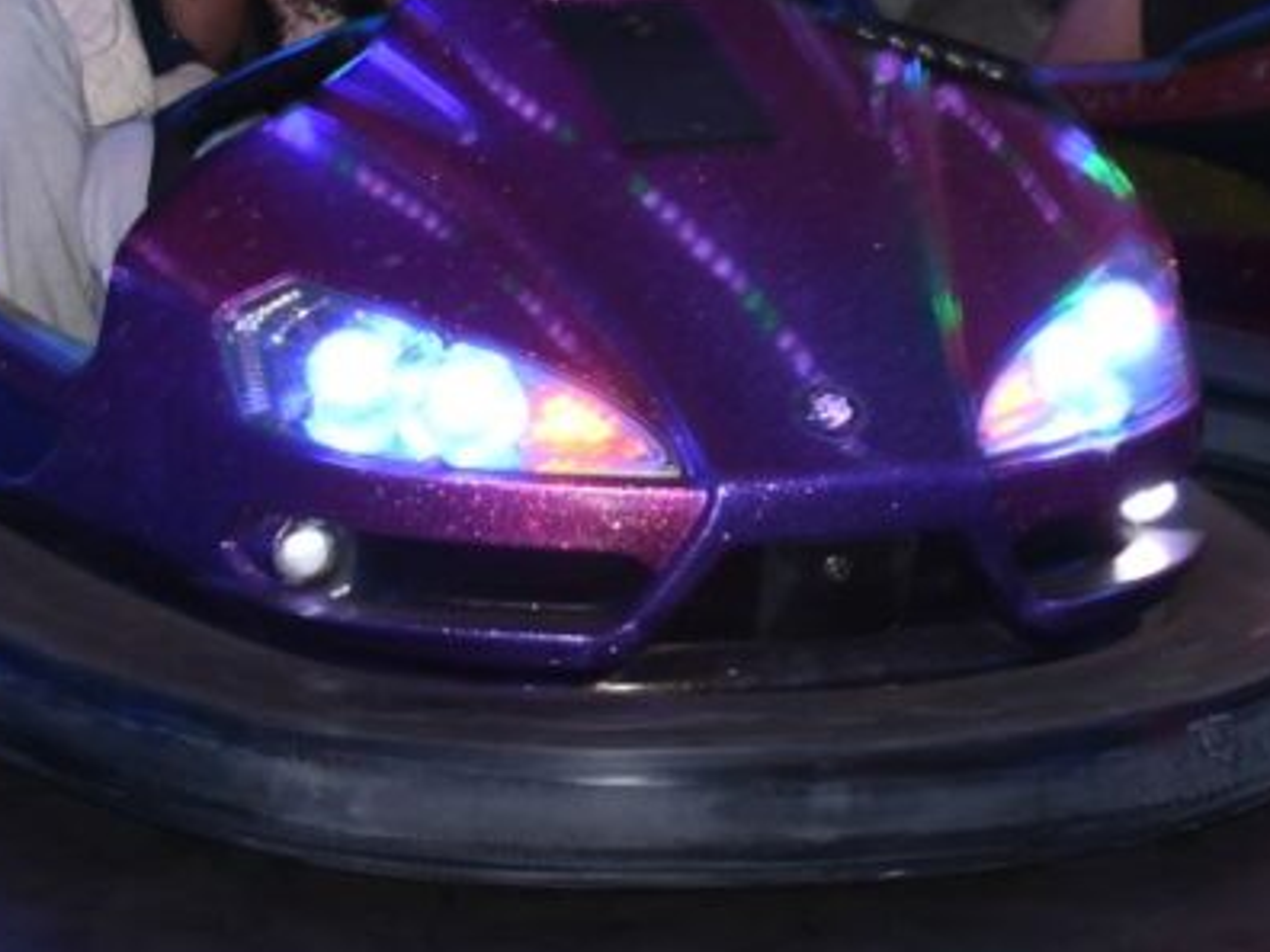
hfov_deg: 9.0
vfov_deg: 6.7
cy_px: -51
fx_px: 8071
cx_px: 1206
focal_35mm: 220
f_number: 4.5
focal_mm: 48
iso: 500
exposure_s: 1/60
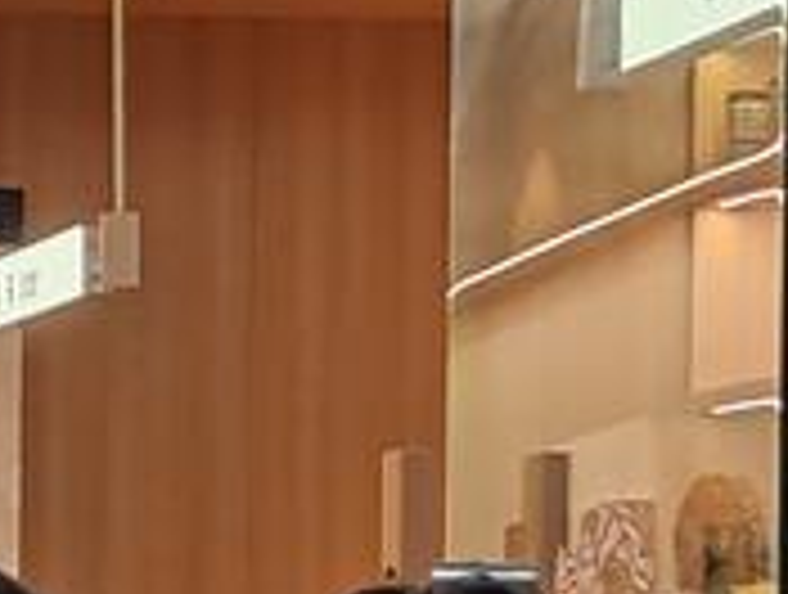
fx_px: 7117
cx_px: -329
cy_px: 875
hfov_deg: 6.3
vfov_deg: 4.8
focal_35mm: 312
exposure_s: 1/100
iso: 500
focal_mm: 6.12
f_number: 1.9
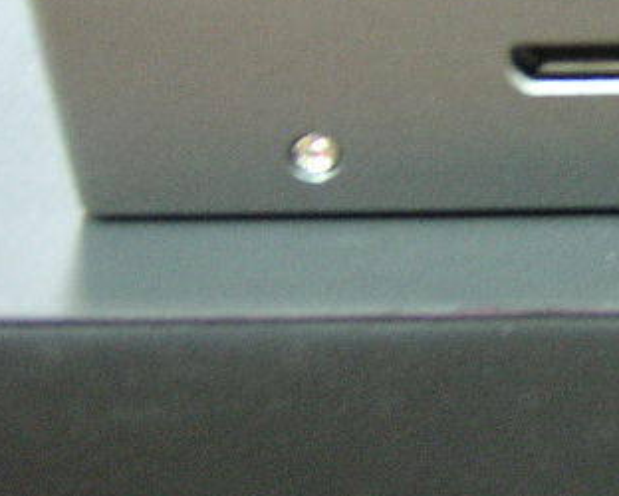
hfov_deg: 25.3
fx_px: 1320
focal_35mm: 72
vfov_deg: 21.1
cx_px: 591
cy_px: 129
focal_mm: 4.7
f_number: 2.6
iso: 400
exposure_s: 1/2.2
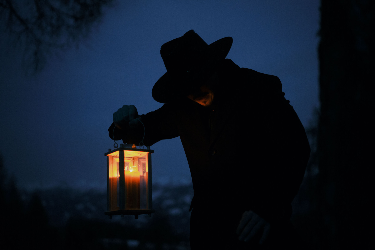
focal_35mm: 50
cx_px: 188
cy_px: 125
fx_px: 521
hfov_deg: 39.6
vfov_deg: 27.0
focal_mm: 33
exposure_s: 1/160
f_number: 1.4
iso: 6400
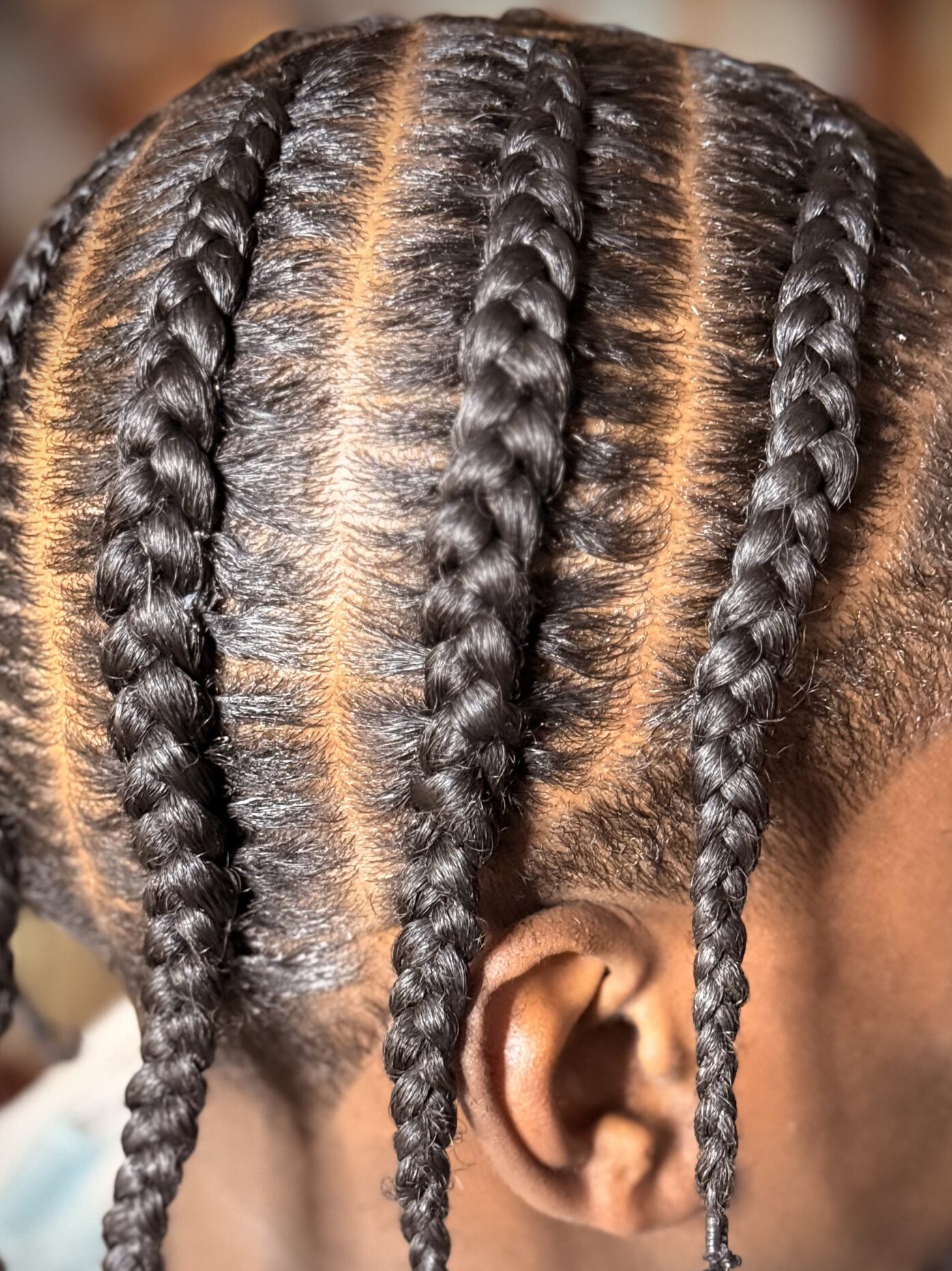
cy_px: 788
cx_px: 551
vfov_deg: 29.3
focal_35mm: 66
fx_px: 2421
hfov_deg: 22.2
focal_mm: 6.76
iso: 640
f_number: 1.78
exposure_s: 1/30
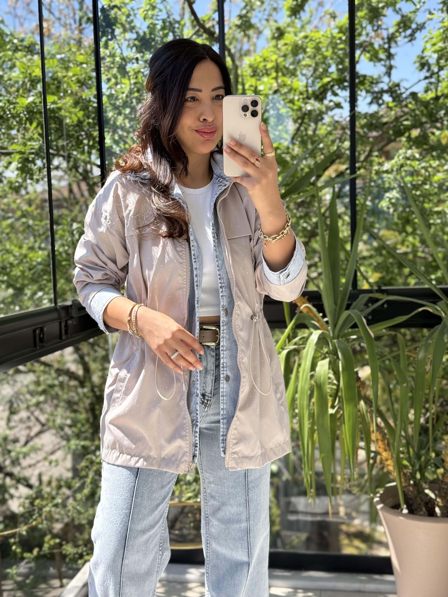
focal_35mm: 48
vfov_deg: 39.7
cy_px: 298
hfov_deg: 30.3
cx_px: 224
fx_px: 828
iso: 100
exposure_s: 1/549
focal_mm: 6.76
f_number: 1.78
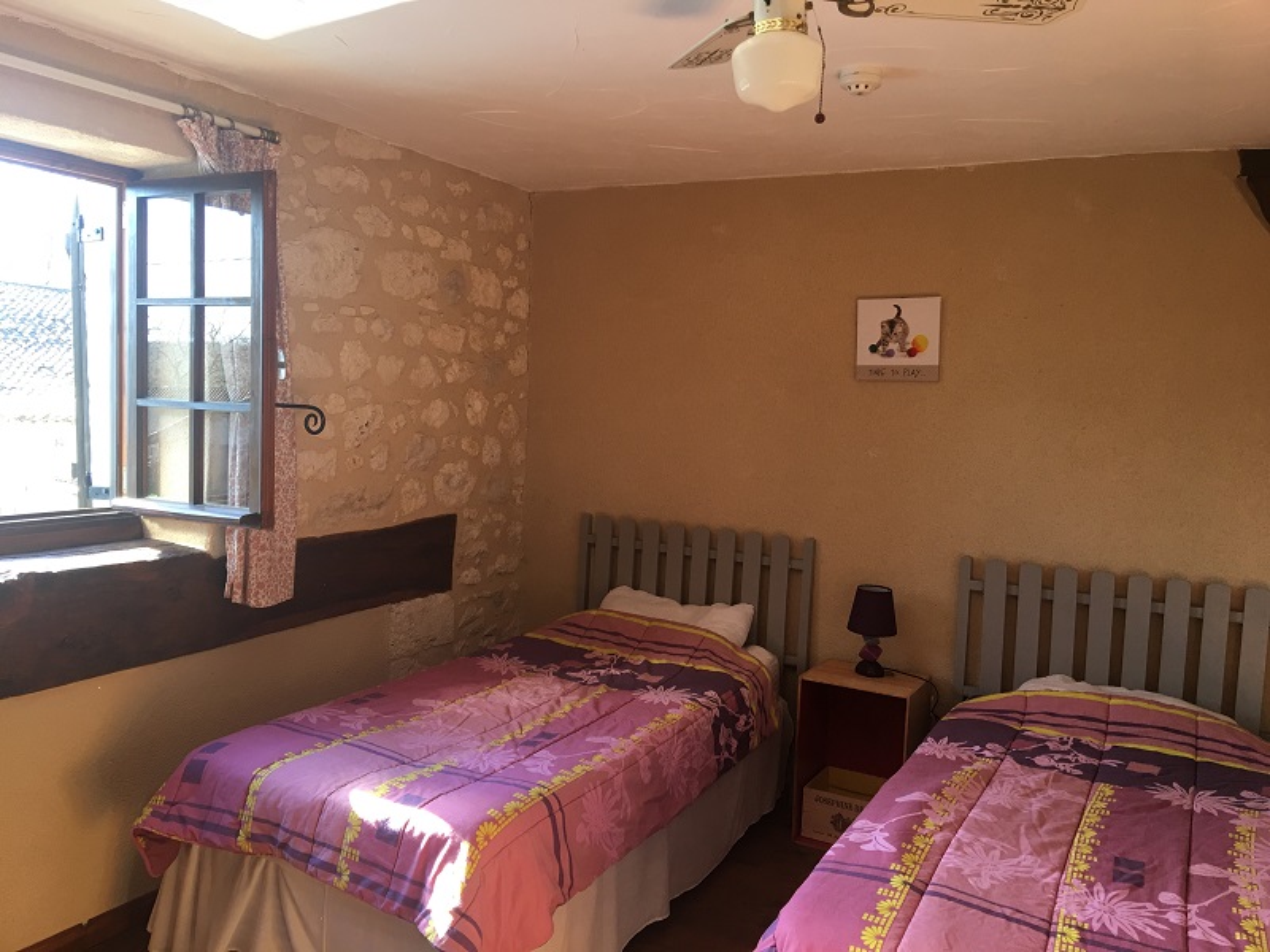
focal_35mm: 29
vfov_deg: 48.2
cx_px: 635
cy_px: 476
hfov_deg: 61.7
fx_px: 1064
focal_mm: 4.15
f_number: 2.2
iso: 25
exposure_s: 1/33
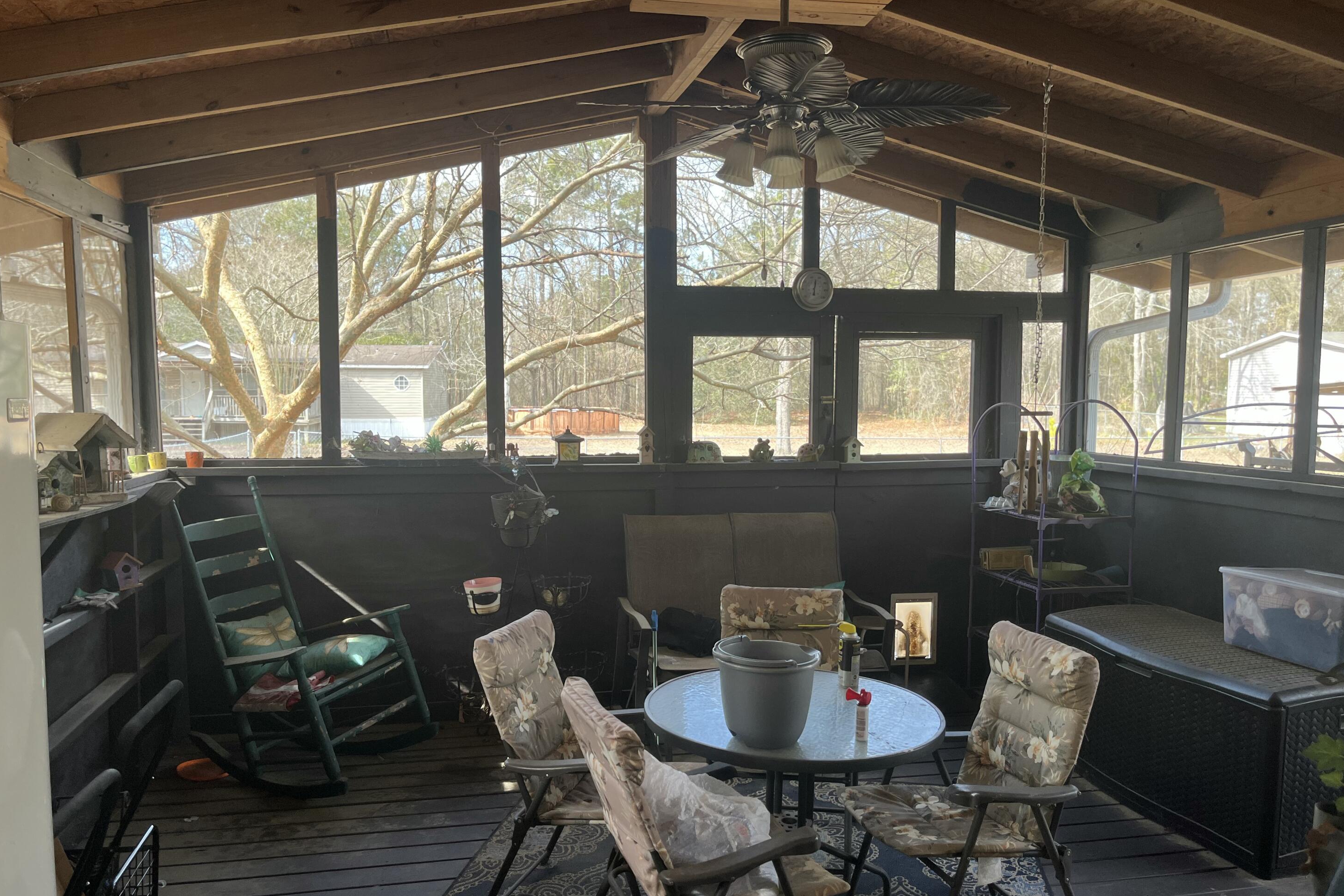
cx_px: 672
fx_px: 1045
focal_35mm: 28
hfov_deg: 65.5
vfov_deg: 46.4
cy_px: 484
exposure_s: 1/121
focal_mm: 5.1
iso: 40
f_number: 1.6
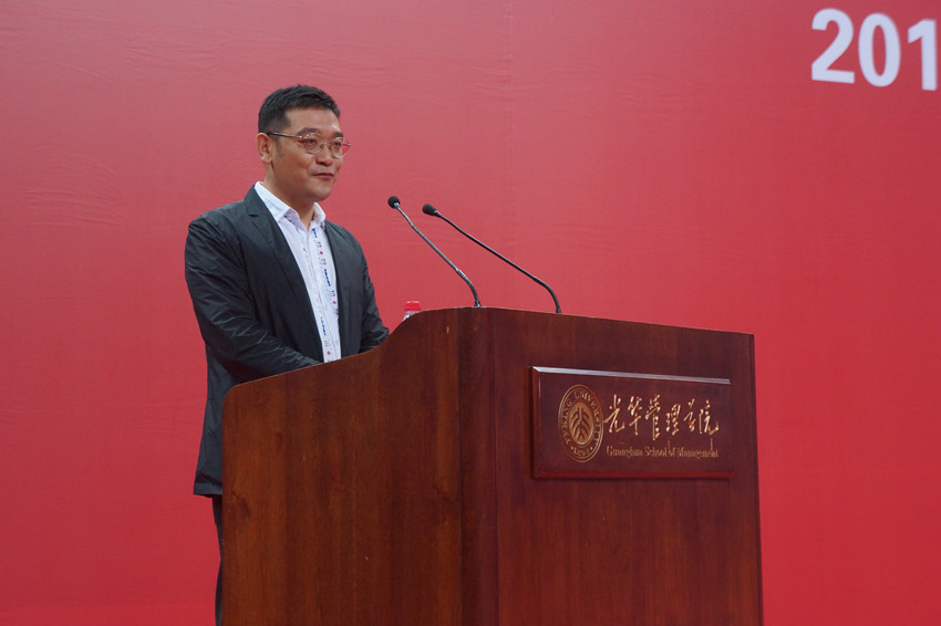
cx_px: 470
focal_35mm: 82
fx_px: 2142
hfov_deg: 24.8
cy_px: 313
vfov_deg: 16.6
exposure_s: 1/160
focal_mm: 55
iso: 1600
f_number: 5.6
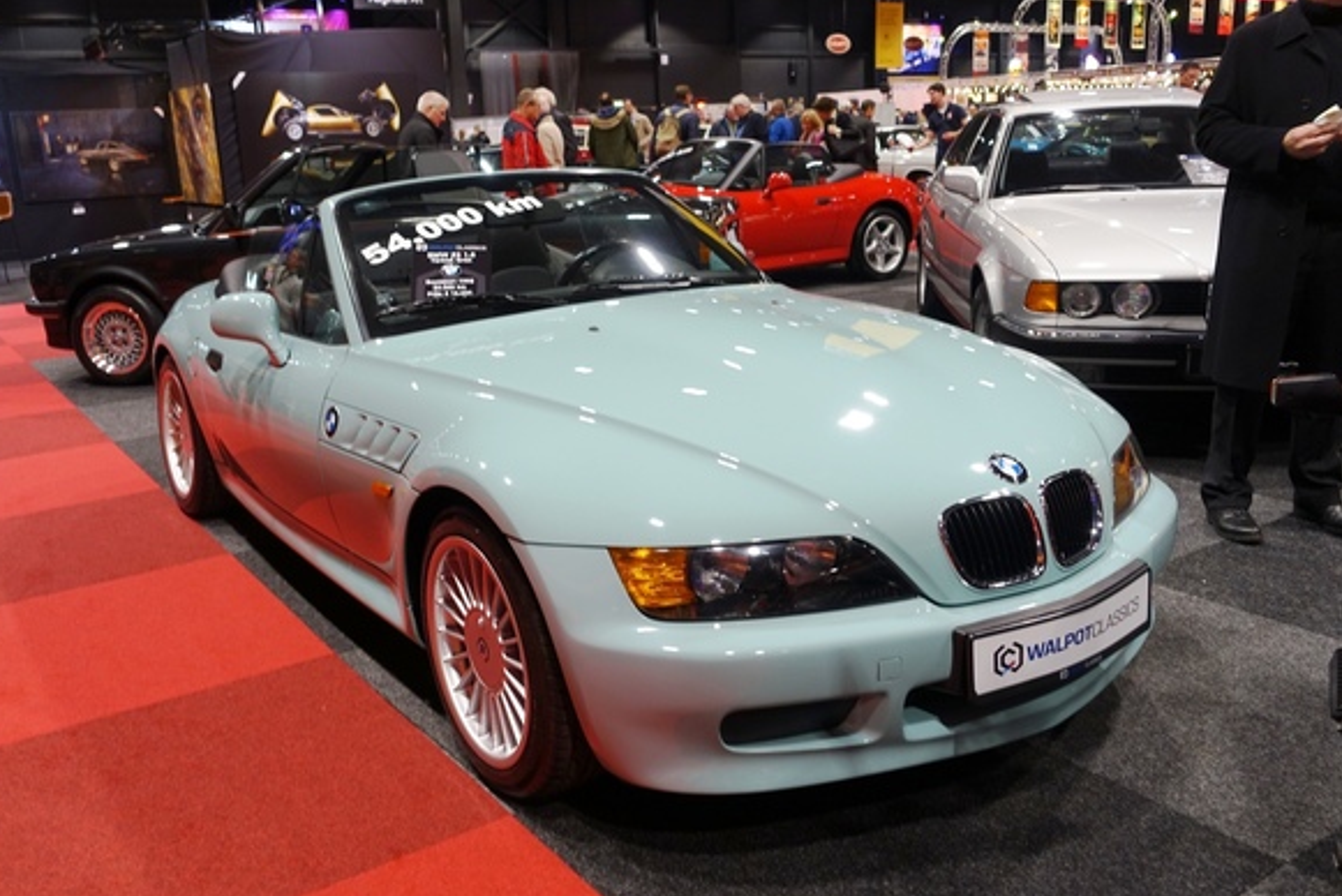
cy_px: 441
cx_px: 658
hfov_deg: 58.7
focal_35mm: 32
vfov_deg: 41.2
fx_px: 1193
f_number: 2.5
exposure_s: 1/40
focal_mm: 11.45
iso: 250
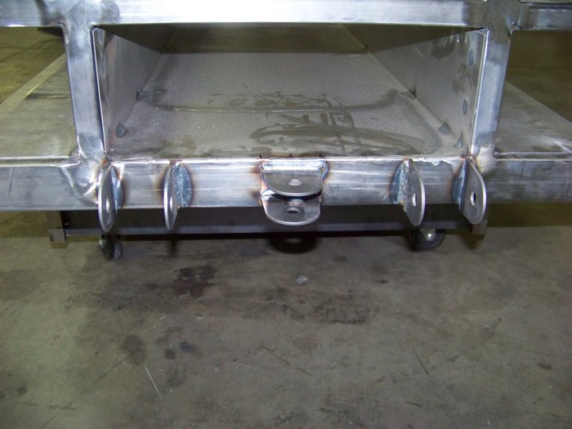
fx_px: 595
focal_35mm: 36
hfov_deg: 51.4
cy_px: 214
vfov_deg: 39.7
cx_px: 286
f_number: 2.8
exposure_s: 1/30
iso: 200
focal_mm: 5.85
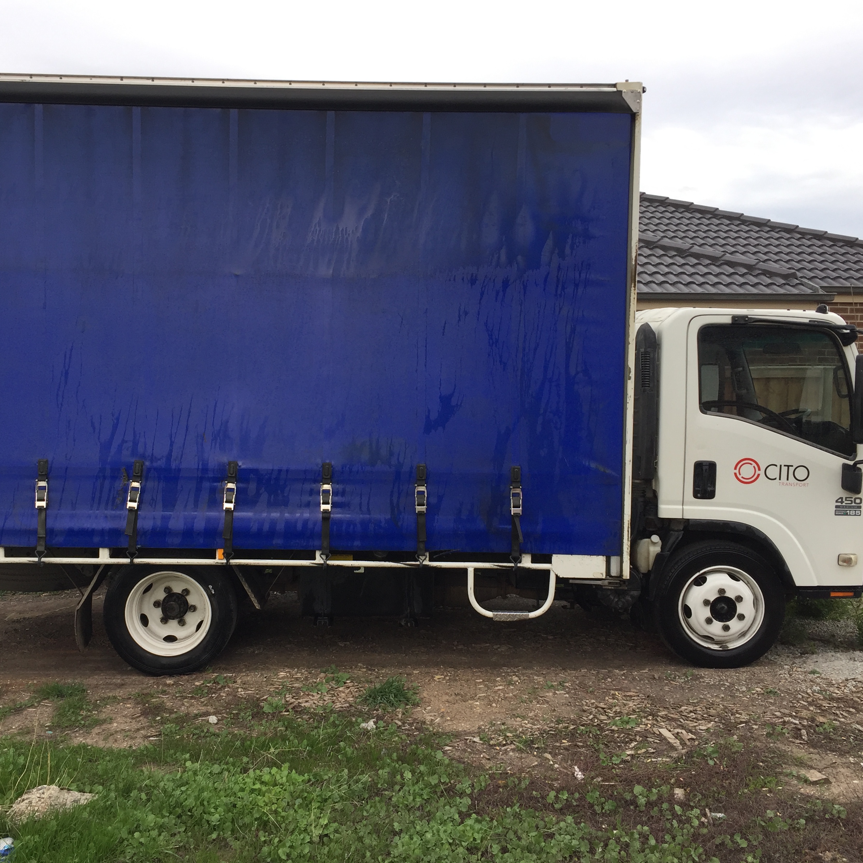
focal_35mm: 35
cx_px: 374
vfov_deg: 47.2
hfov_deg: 47.1
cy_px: 441
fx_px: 987
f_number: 2.2
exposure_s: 1/425
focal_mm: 4.15
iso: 32
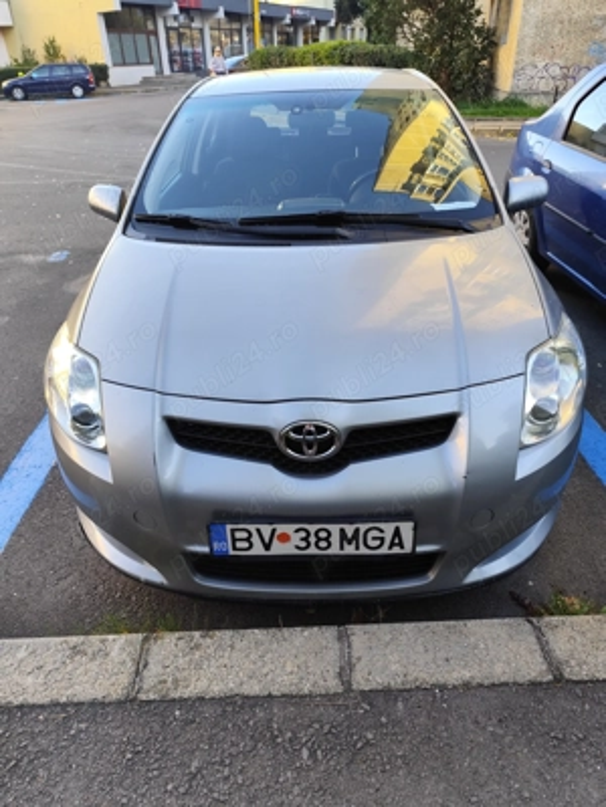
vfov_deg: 73.9
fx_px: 537
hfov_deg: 58.9
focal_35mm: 23
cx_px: 303
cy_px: 404
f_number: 1.65
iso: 64
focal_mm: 6.19
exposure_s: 1/100
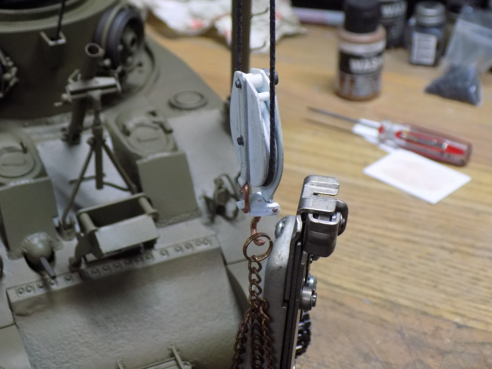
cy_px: 184
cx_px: 246
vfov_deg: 21.0
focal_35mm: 70
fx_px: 995
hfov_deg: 27.8
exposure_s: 1/25
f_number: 4.2
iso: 400
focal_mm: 12.5
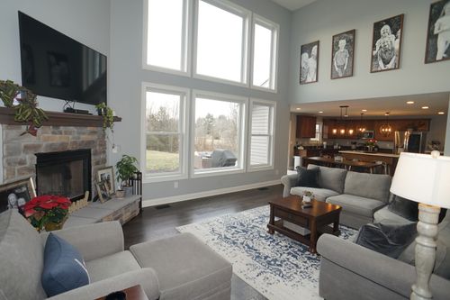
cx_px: 225
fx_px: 300
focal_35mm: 24
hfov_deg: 73.8
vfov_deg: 53.1
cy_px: 150
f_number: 4
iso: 200
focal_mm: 16
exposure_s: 1/60
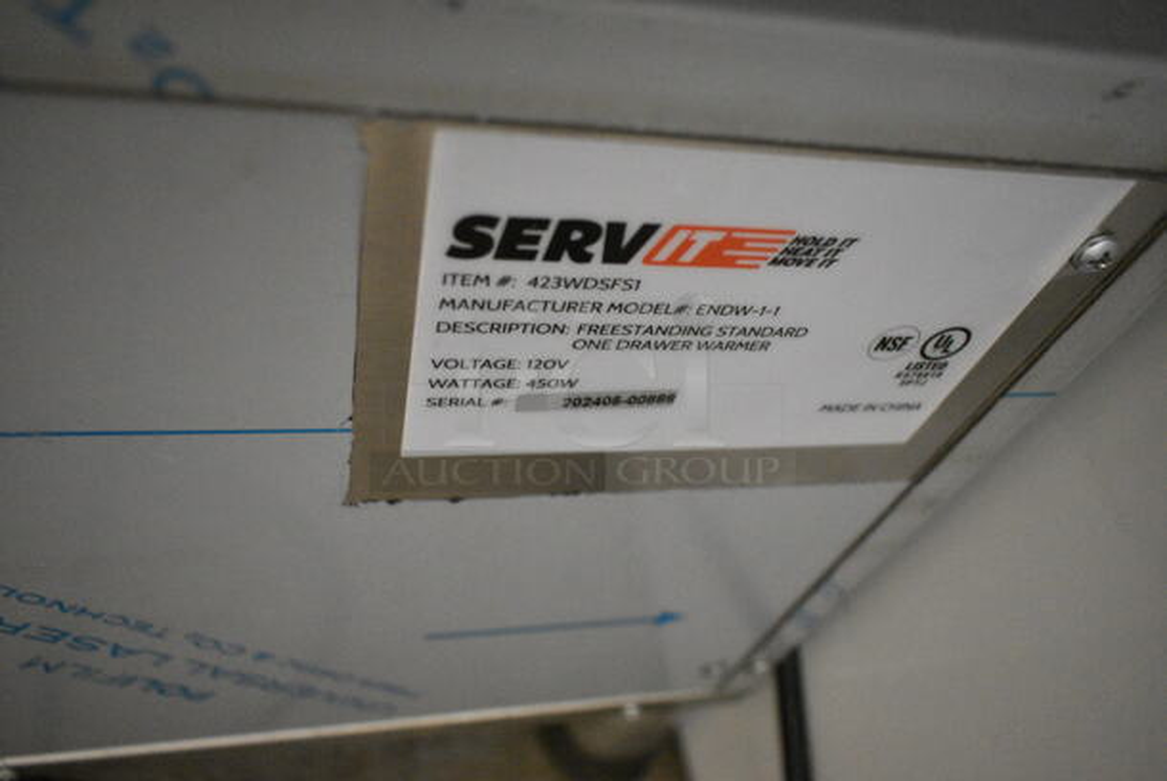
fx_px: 876
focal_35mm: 27
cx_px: 584
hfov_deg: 67.3
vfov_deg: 48.0
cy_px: 390
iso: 6400
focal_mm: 18
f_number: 4
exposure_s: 1/60
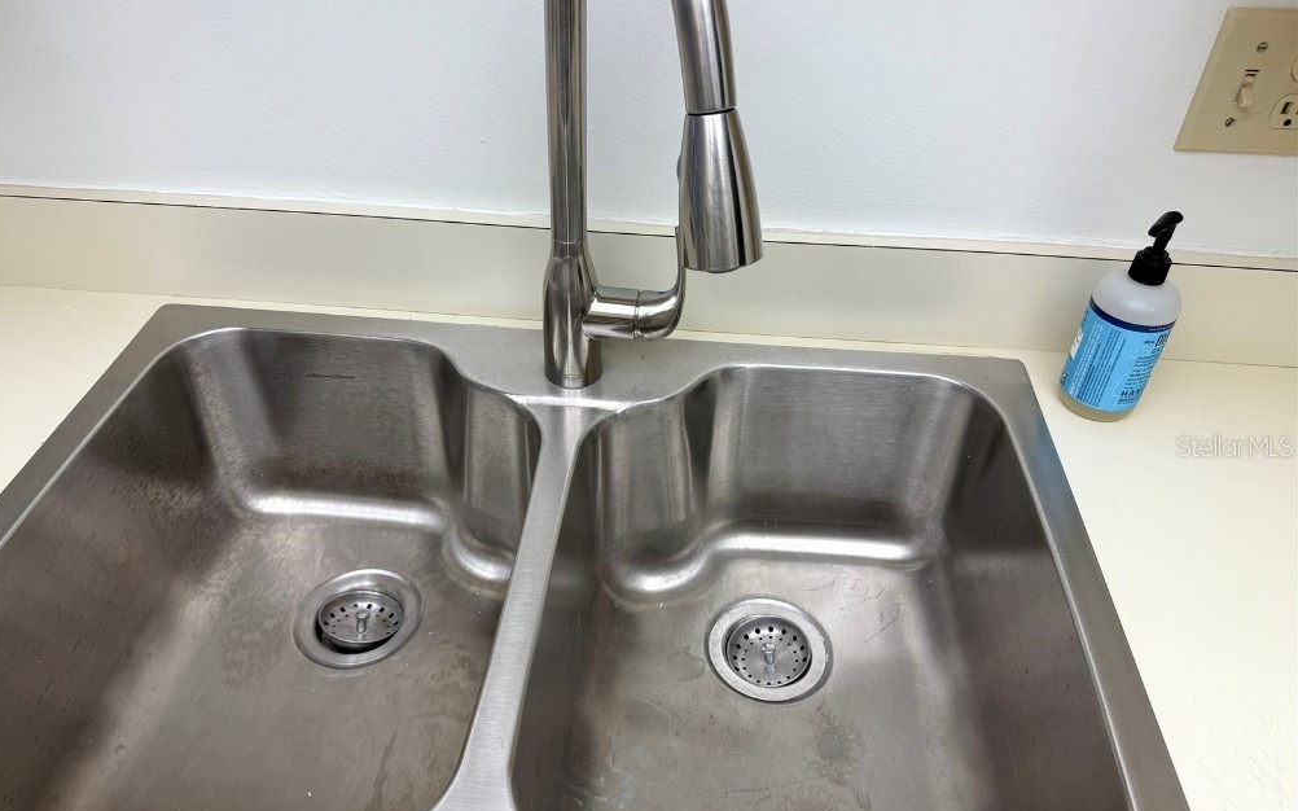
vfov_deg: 47.5
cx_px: 636
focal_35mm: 26
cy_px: 446
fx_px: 920
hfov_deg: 70.4
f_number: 1.78
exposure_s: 1/148
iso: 64
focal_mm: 6.76
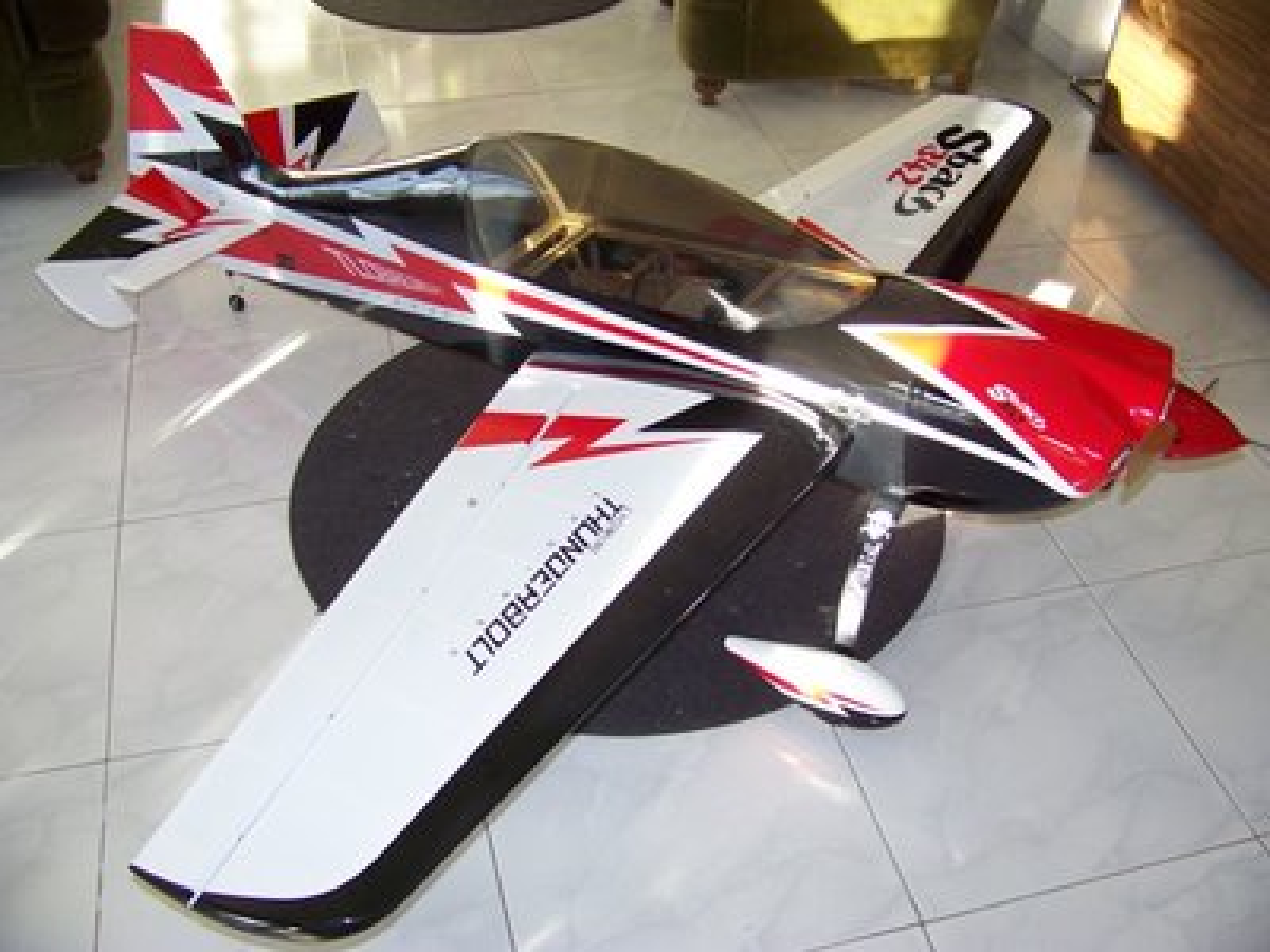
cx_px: 635
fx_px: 1321
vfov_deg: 39.7
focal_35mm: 36
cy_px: 476
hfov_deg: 51.4
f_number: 2.8
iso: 64
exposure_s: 1/50
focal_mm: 5.85
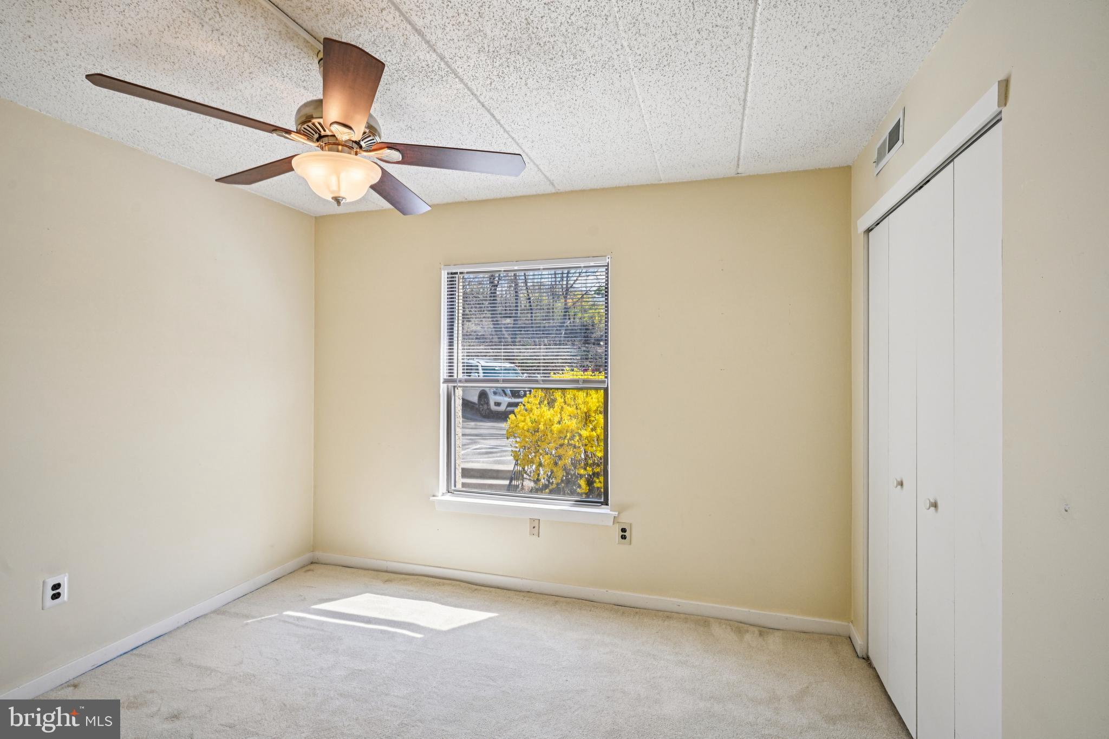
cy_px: 370
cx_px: 554
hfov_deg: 95.0
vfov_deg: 72.0
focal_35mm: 16
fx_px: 508
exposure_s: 1/100
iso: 400
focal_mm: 16.5
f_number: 8
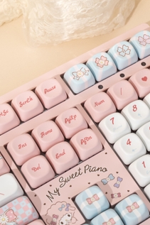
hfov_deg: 12.8
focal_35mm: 106
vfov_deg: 19.3
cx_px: 125
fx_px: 663
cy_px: 113
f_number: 8
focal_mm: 47
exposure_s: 1/160
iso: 640
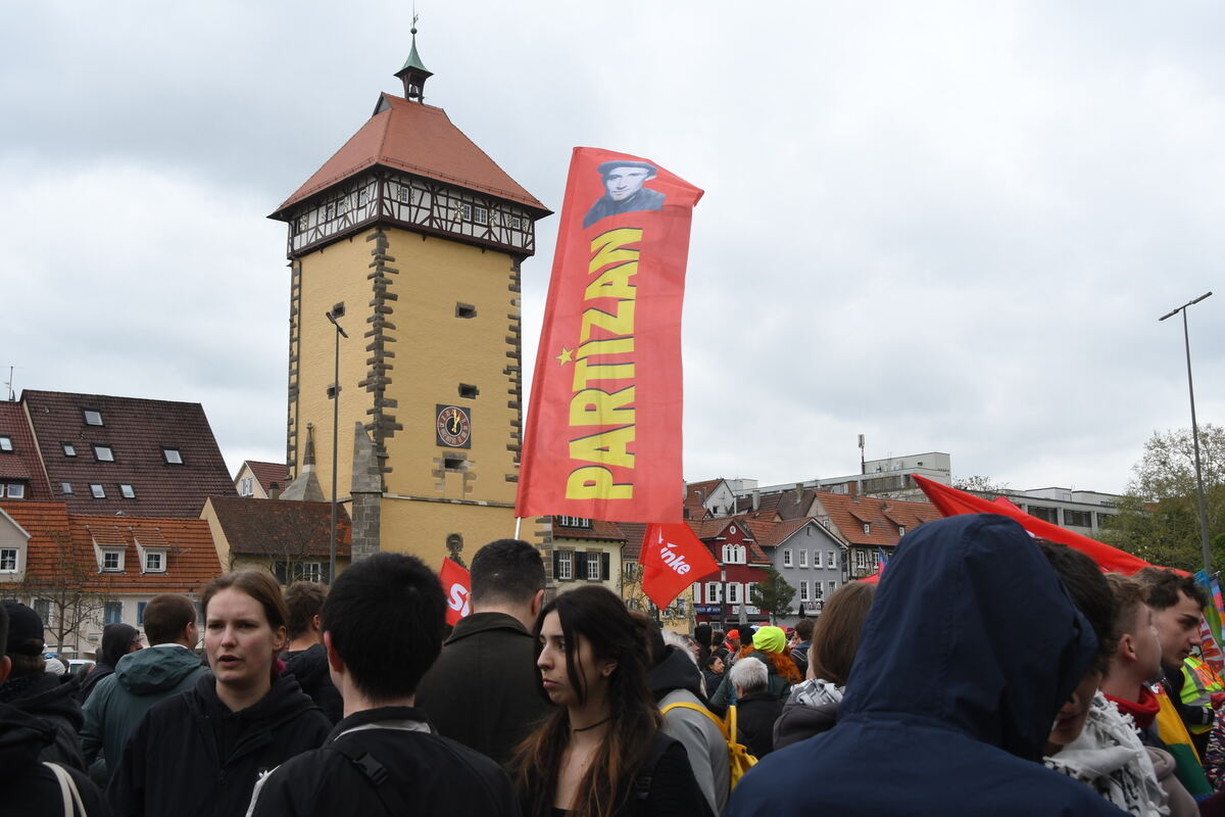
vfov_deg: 34.2
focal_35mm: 39
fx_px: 1327
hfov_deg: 49.6
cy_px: 408
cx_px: 612
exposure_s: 1/250
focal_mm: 26
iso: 640
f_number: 11
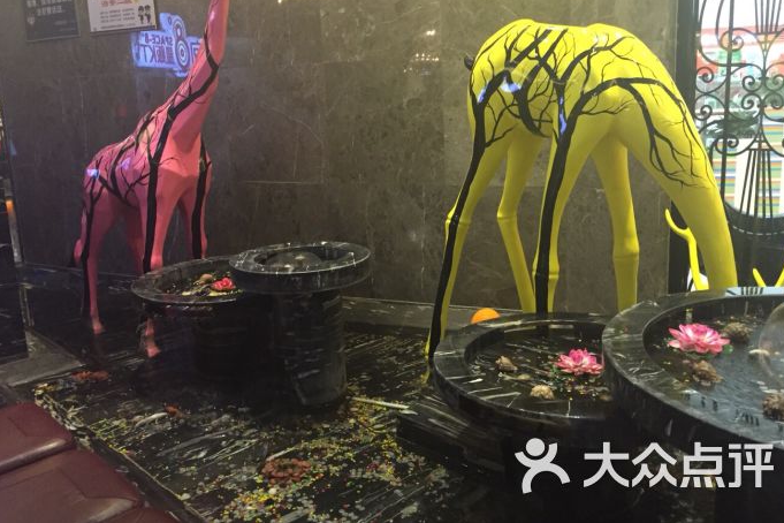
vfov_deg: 42.2
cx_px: 401
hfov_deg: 60.3
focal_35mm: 31
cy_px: 223
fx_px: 675
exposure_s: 1/20
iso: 250
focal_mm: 4.15
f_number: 2.2
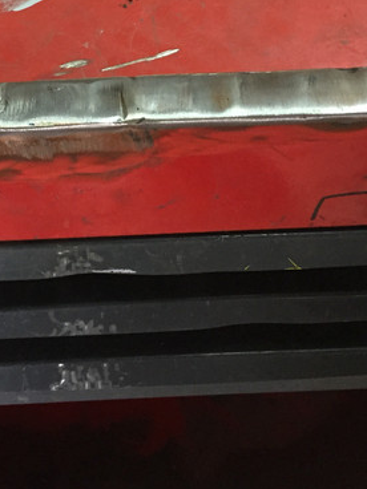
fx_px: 891
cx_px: 138
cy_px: 29
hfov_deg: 23.2
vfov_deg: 29.2
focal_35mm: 63
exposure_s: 1/33
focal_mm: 4.15
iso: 200
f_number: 2.2
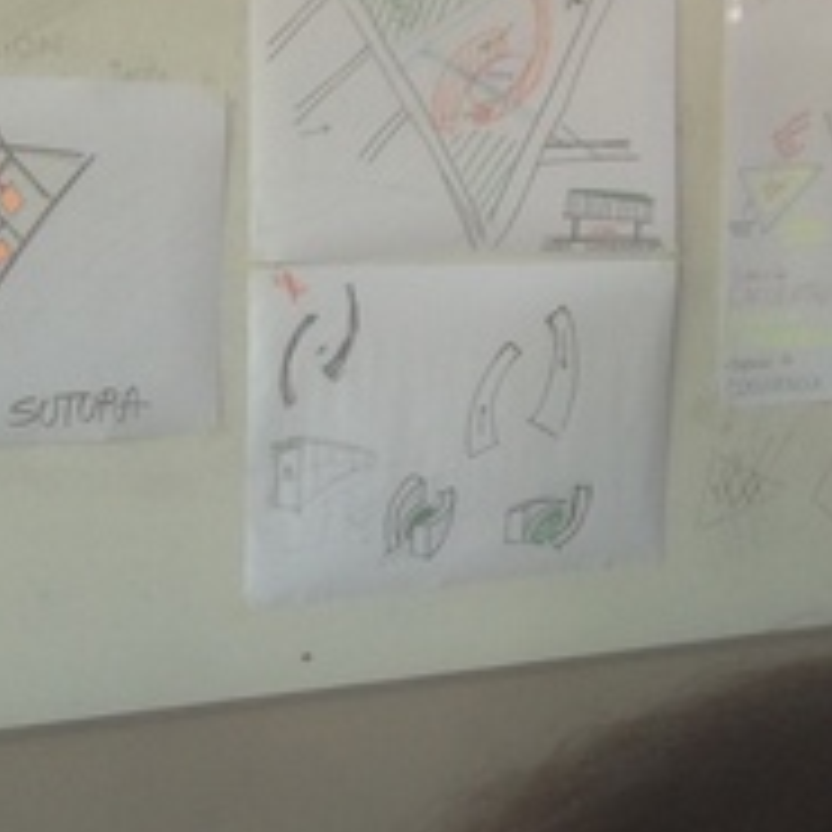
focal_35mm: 107
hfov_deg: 15.4
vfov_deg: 16.2
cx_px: 1129
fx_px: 2910
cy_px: 292
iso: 50
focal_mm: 4.28
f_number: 2.4
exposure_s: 1/20
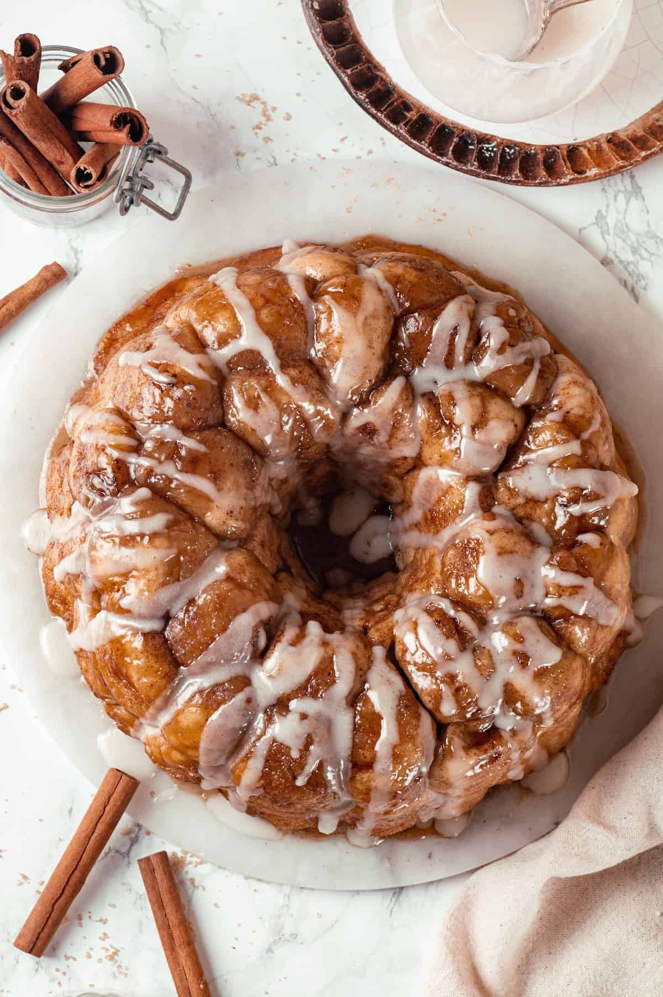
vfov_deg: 19.5
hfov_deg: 13.0
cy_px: 498
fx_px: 2905
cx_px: 332
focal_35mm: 105
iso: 100
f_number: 14
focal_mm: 105
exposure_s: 1/160
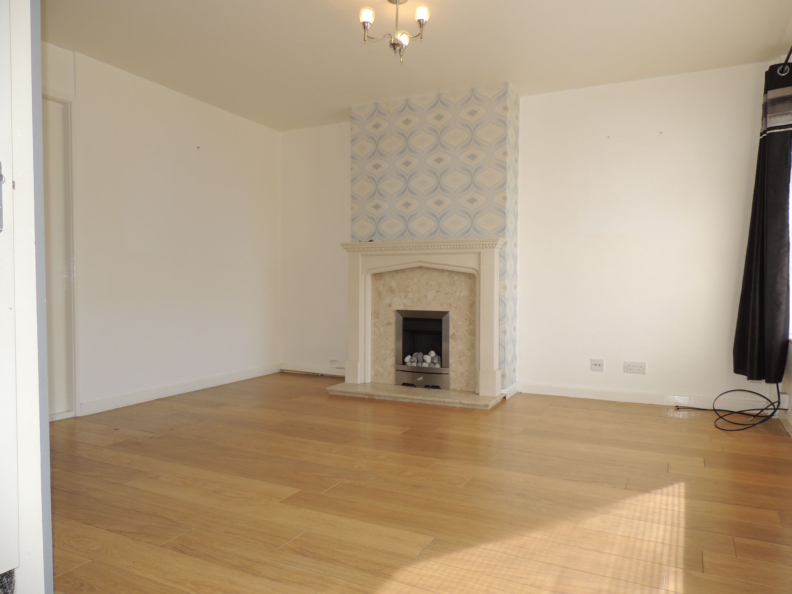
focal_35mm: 24
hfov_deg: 71.6
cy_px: 297
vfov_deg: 56.8
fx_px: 549
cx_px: 396
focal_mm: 4.3
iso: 100
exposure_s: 1/100
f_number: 3
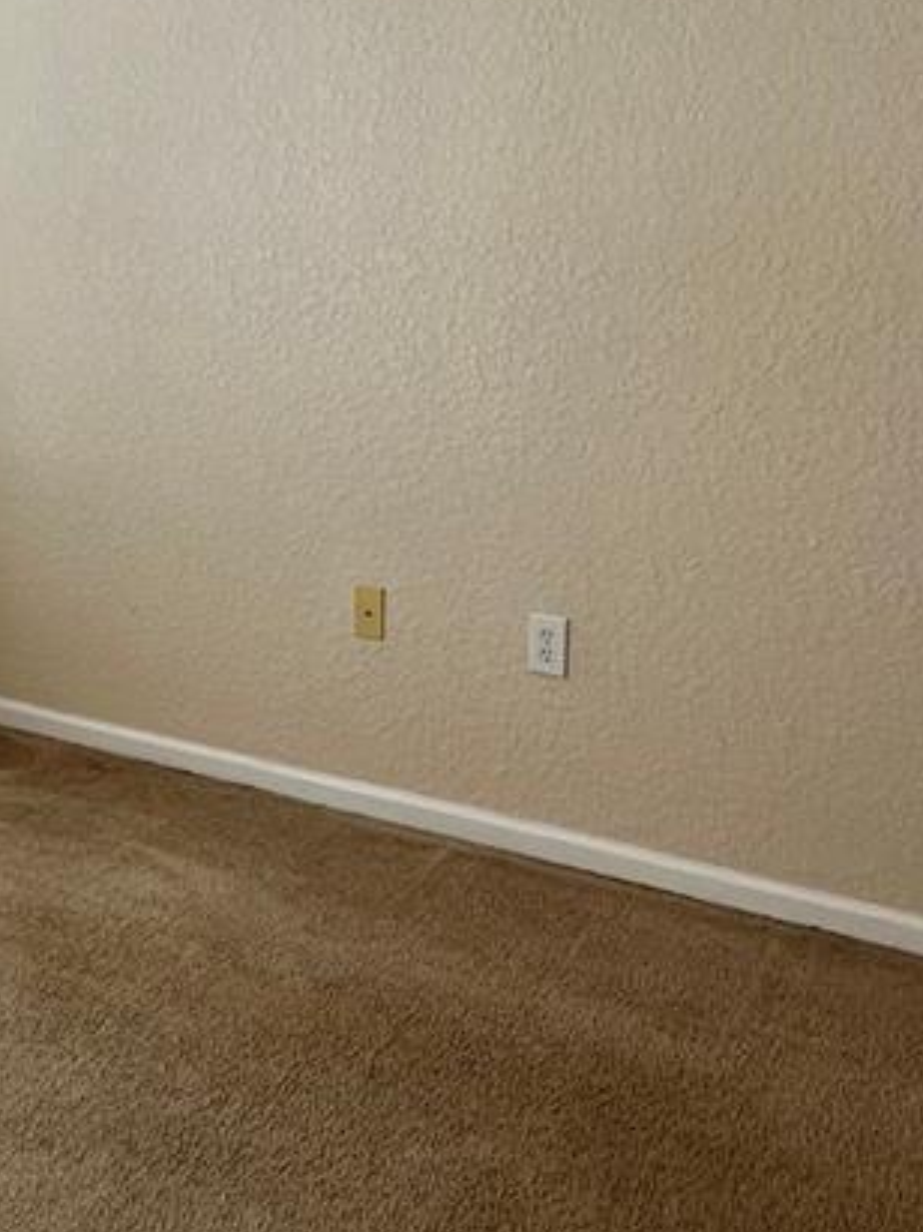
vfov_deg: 47.8
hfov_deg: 37.5
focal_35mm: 38
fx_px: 1352
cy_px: 363
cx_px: 357
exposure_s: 1/99
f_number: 1.8
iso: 40
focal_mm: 1.57
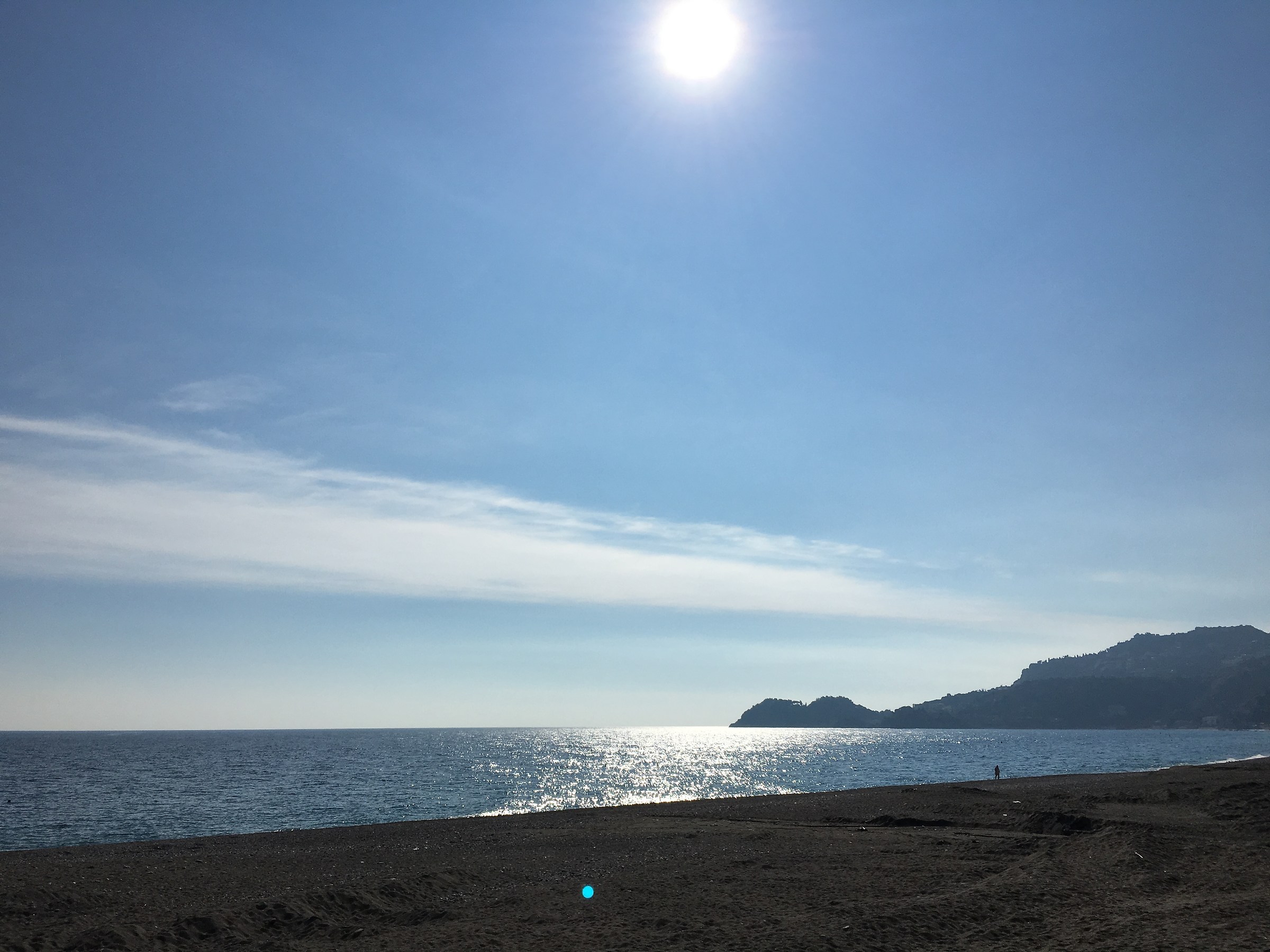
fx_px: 1064
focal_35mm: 29
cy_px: 476
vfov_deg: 48.2
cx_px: 635
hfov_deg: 61.7
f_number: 2.2
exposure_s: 1/9615
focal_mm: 4.15
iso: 25
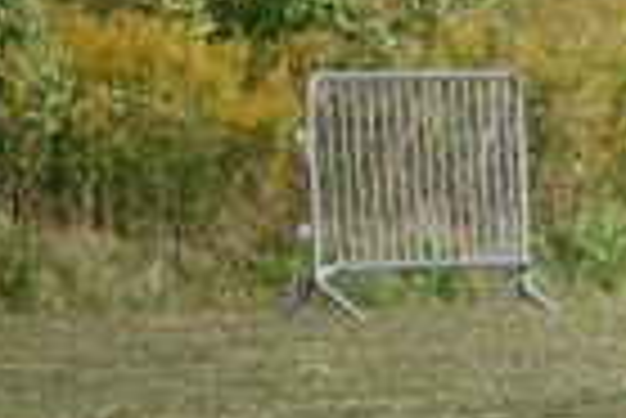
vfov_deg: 1.0
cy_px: 180
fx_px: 24961
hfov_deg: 1.4
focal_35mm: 1434
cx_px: 1088
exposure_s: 1/2500
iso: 640
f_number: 6.3
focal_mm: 400
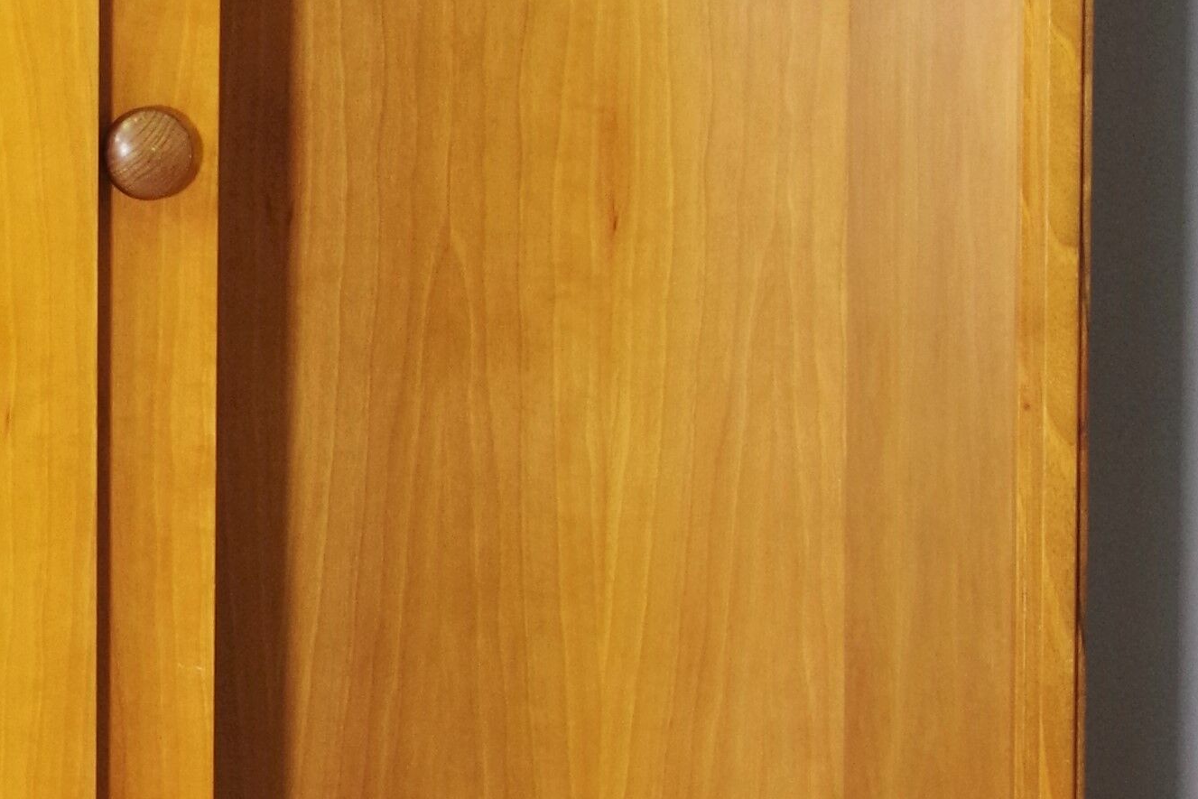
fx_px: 11282
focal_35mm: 339
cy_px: 207
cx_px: 128
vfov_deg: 4.1
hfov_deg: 6.1
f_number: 2.8
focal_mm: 50
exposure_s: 1/25
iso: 800
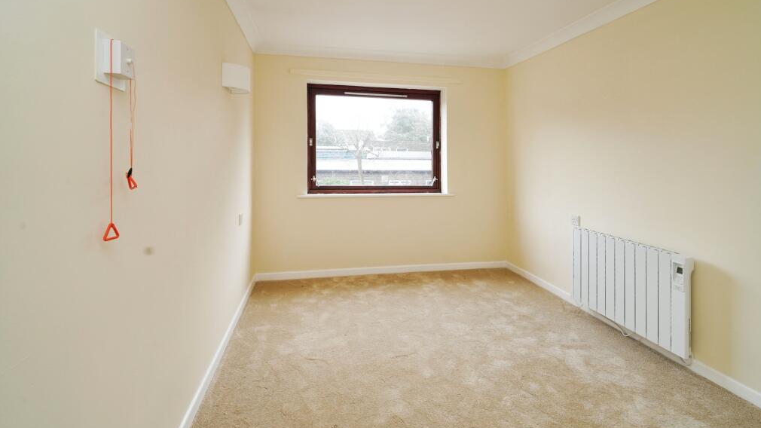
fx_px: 343
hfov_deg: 95.9
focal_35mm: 17
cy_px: 187
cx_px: 385
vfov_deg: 63.7
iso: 400
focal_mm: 16
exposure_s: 1/20
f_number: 7.1
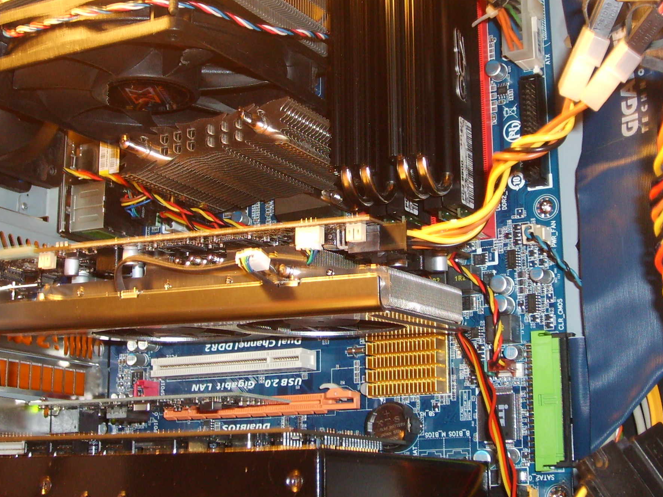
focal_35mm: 62
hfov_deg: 31.2
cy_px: 192
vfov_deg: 23.6
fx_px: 1188
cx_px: 335
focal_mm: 7.2
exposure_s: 1/6
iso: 100
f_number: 3
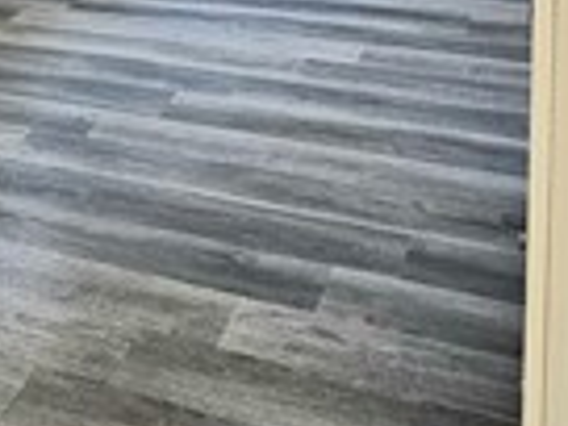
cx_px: 25
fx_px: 1001
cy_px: -180
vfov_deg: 21.0
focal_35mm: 61
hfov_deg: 29.9
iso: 160
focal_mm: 2.2
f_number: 2.2
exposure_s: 1/60.2
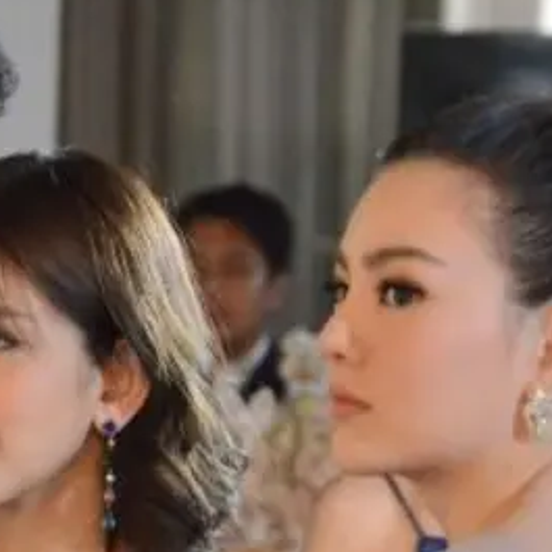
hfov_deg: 4.4
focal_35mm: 393
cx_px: -50
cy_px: 444
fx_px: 7095
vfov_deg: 4.5
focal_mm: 105
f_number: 5.6
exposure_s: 1/80
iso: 5000
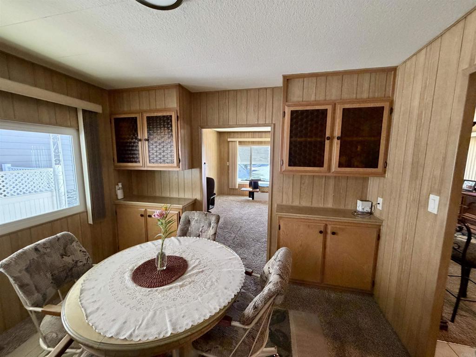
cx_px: 238
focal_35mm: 14
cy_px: 178
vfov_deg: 85.7
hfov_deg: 102.1
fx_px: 193
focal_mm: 2.22
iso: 400
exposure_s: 1/58
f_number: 2.2
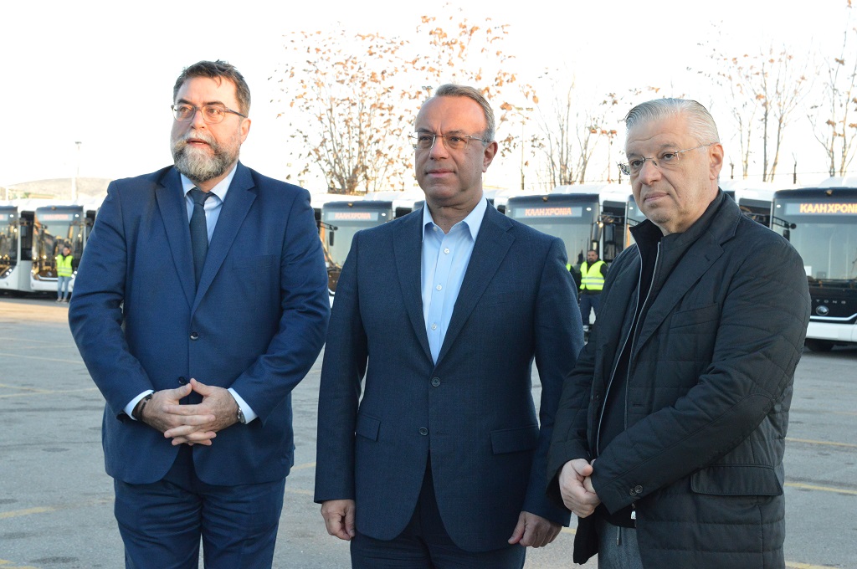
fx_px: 1284
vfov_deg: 25.0
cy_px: 284
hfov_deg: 36.9
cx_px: 428
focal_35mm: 54
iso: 1600
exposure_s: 1/200
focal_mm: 36
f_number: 10
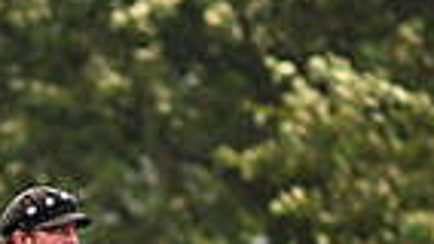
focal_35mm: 621
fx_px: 7149
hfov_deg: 3.5
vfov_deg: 2.0
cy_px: 515
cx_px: -5
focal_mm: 105
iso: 64
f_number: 1.4
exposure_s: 1/640
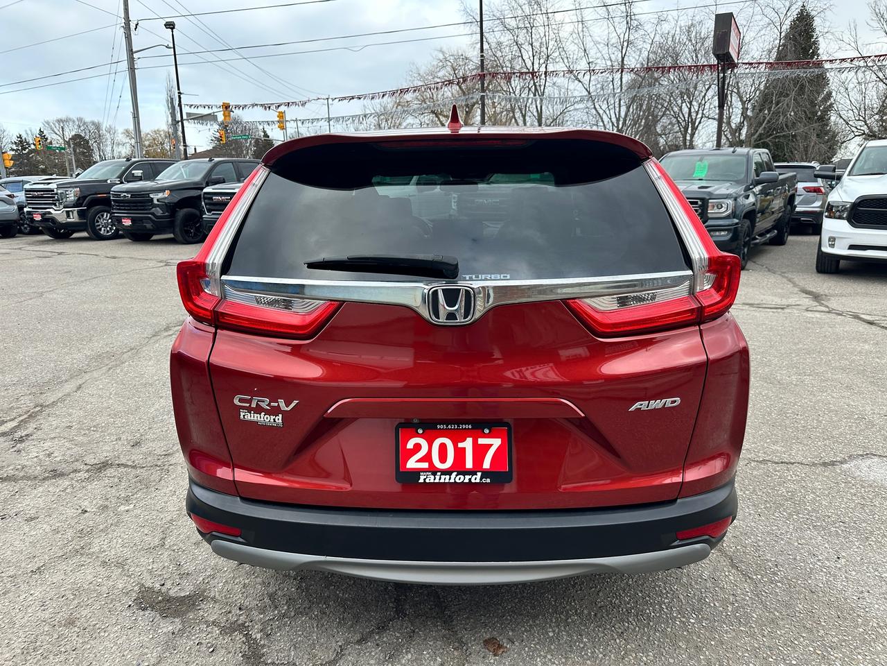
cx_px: 444
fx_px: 615
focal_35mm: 24
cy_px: 333
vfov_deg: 56.8
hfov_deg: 71.6
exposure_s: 1/361
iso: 80
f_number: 1.78
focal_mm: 6.86
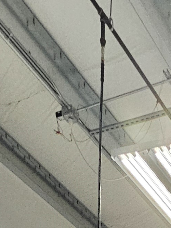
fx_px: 514
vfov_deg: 11.8
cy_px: 671
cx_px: 267
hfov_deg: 16.9
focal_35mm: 78
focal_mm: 2.2
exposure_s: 1/60
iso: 200
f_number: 2.2
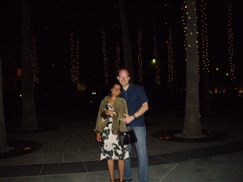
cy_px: 91
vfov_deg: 37.7
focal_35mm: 38
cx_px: 122
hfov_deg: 49.0
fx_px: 267
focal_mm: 6.2
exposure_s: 1/40
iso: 400
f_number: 2.7
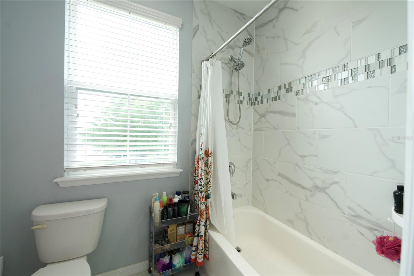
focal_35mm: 14
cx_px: 207
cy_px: 138
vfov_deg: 81.2
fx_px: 161
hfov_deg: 104.3
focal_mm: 14
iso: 1600
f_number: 4.5
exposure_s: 1/320
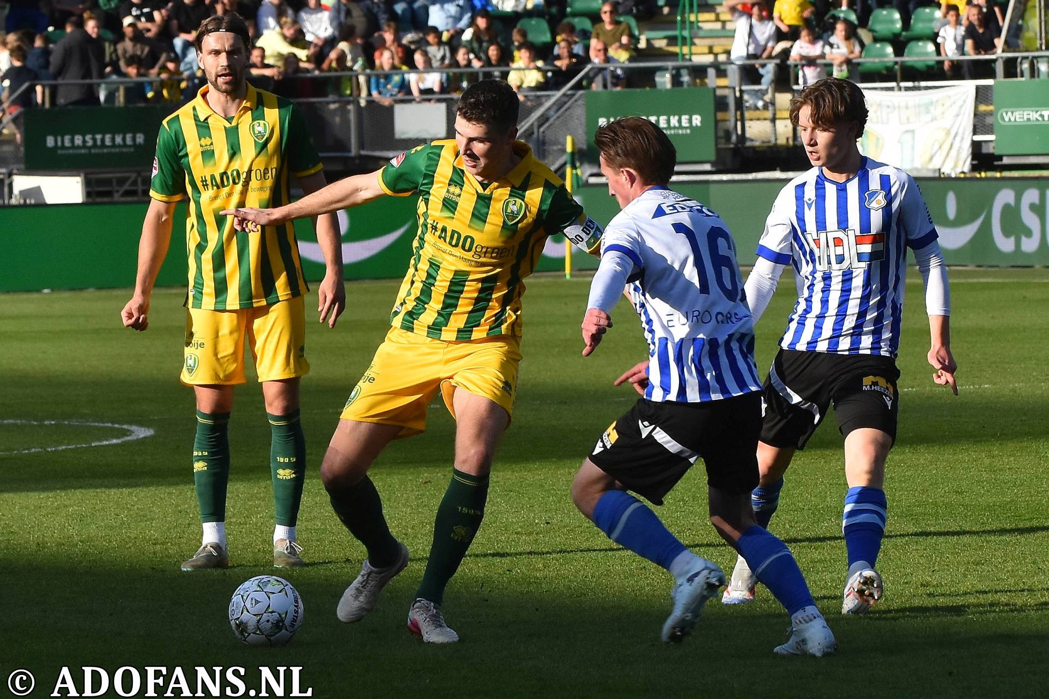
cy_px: 350
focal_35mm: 158
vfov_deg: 8.7
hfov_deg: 13.0
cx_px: 524
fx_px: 4589
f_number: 5.6
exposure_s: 1/1250
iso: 450
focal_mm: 105
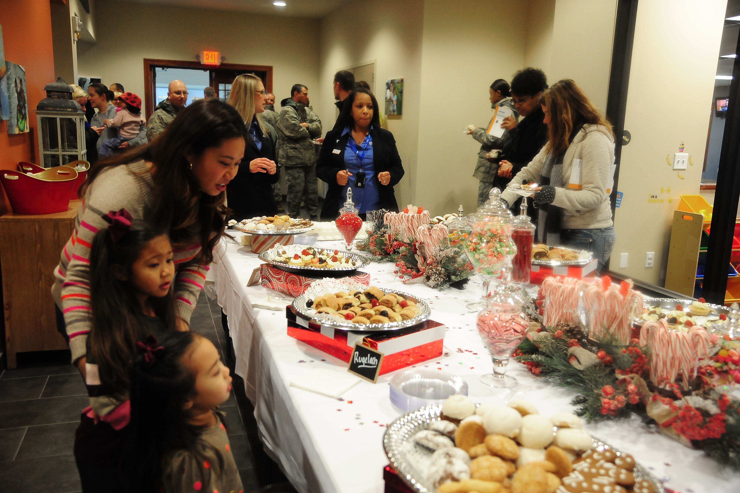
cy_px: 246
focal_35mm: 32
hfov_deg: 58.7
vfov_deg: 41.1
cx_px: 370
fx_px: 657
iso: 3200
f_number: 4
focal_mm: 32
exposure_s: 1/80
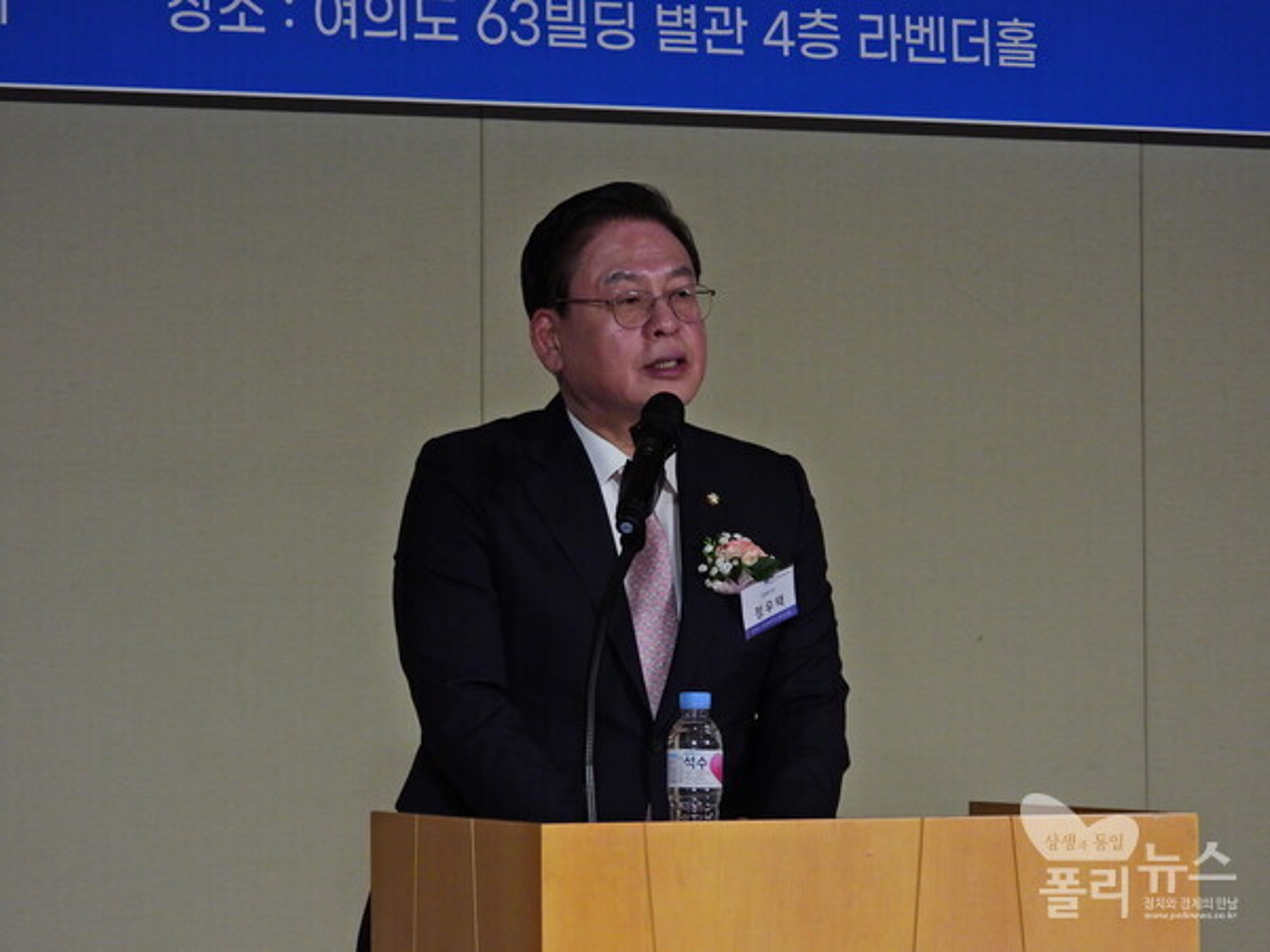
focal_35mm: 135
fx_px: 4953
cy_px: 476
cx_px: 635
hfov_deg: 14.6
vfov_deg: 11.0
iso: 400
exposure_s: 1/50
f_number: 4
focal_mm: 24.1
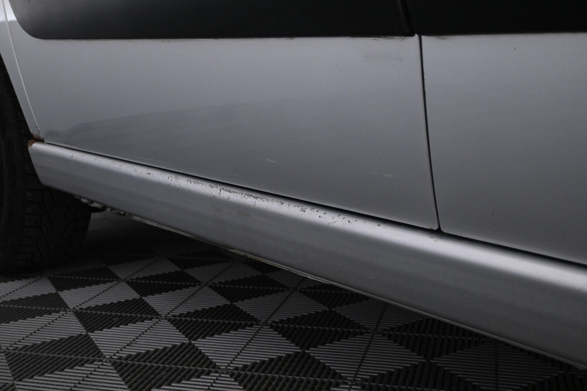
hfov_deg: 48.7
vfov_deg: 33.6
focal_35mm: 40
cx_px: 294
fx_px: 648
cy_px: 196
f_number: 4.5
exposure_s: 1/50
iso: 1600
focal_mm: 26.5
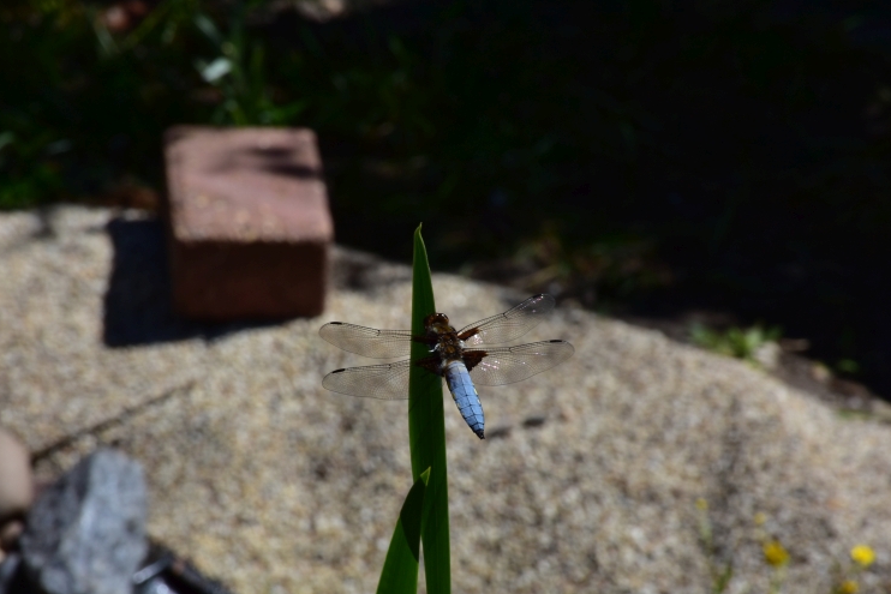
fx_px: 7005
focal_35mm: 283
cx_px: 405
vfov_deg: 4.9
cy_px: 369
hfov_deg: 7.3
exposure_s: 1/125
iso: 125
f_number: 14
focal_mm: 140
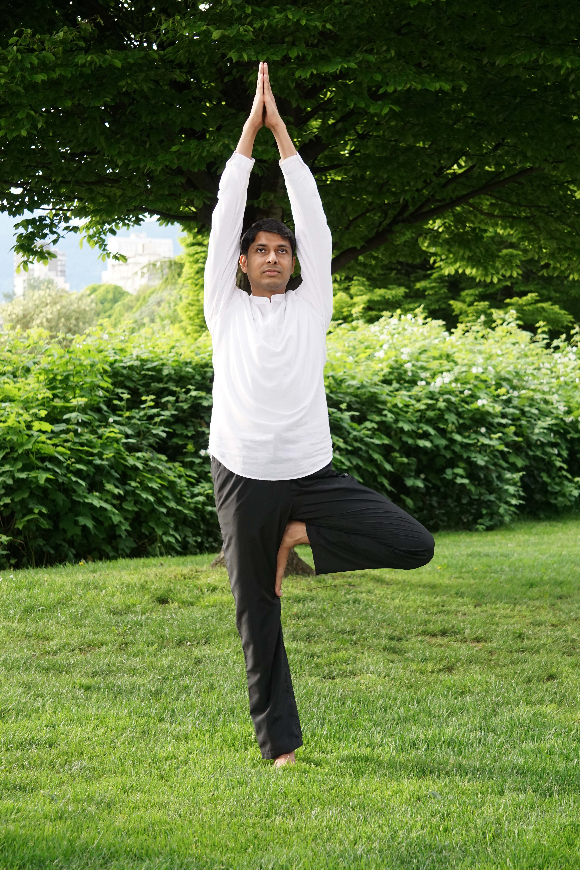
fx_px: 1994
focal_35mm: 82
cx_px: 290
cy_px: 435
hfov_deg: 16.6
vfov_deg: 24.6
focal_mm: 55
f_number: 5.6
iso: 640
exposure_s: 1/250
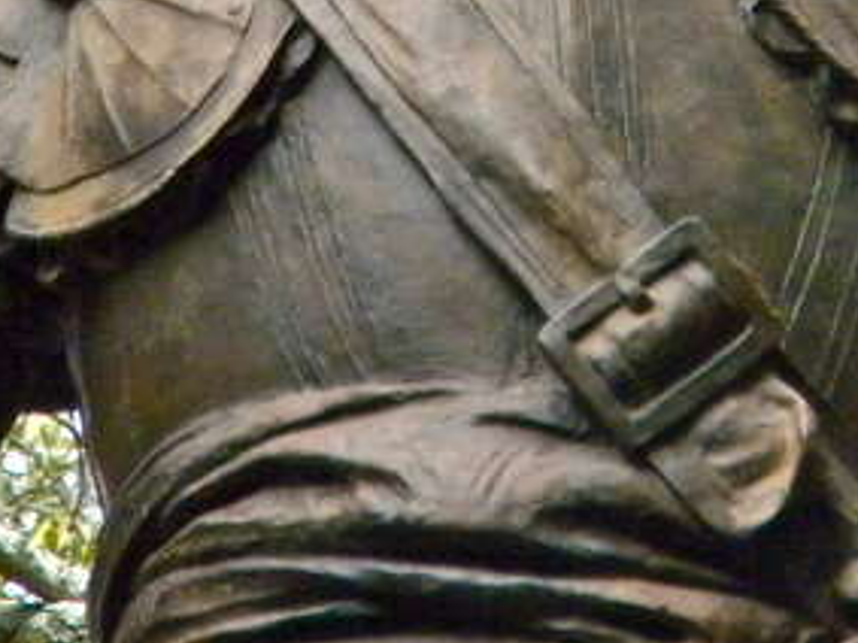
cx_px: 567
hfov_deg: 2.7
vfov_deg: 2.0
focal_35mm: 735
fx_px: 18210
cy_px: -240
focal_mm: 46.2
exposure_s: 1/521
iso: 400
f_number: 5.3
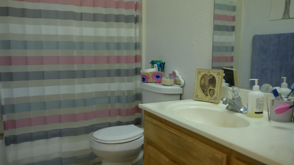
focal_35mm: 32
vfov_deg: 37.2
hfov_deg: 61.8
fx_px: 246
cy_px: 81
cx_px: 145
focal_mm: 29.5
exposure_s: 1/500
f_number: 2.8
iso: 2000
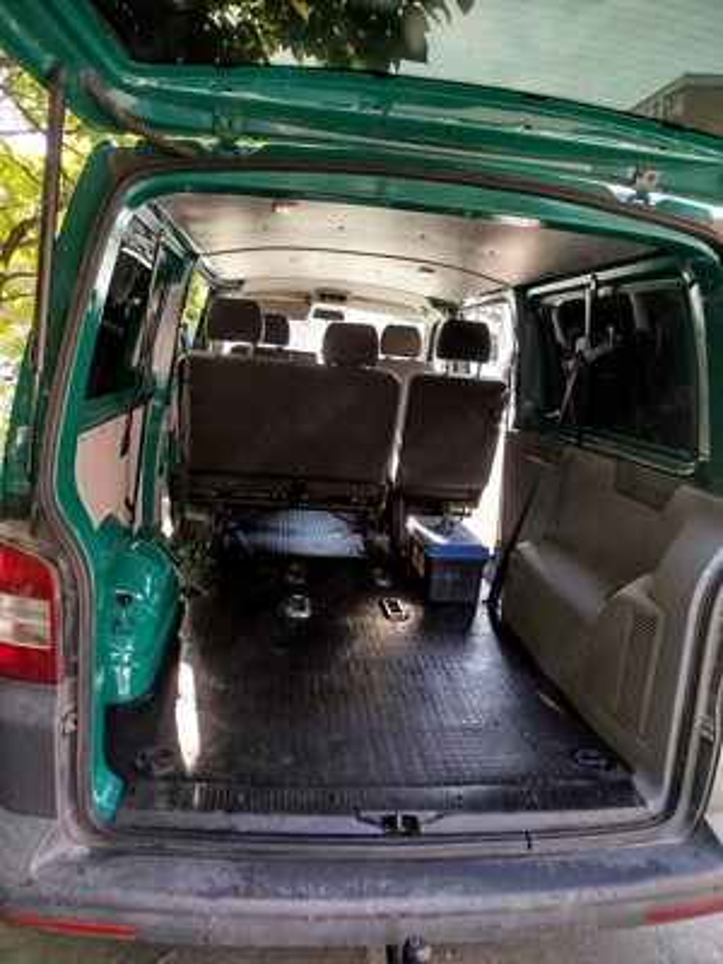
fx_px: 668
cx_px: 362
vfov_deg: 71.6
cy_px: 482
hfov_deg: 56.8
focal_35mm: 24
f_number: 1.7
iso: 64
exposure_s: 1/50
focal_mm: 5.31
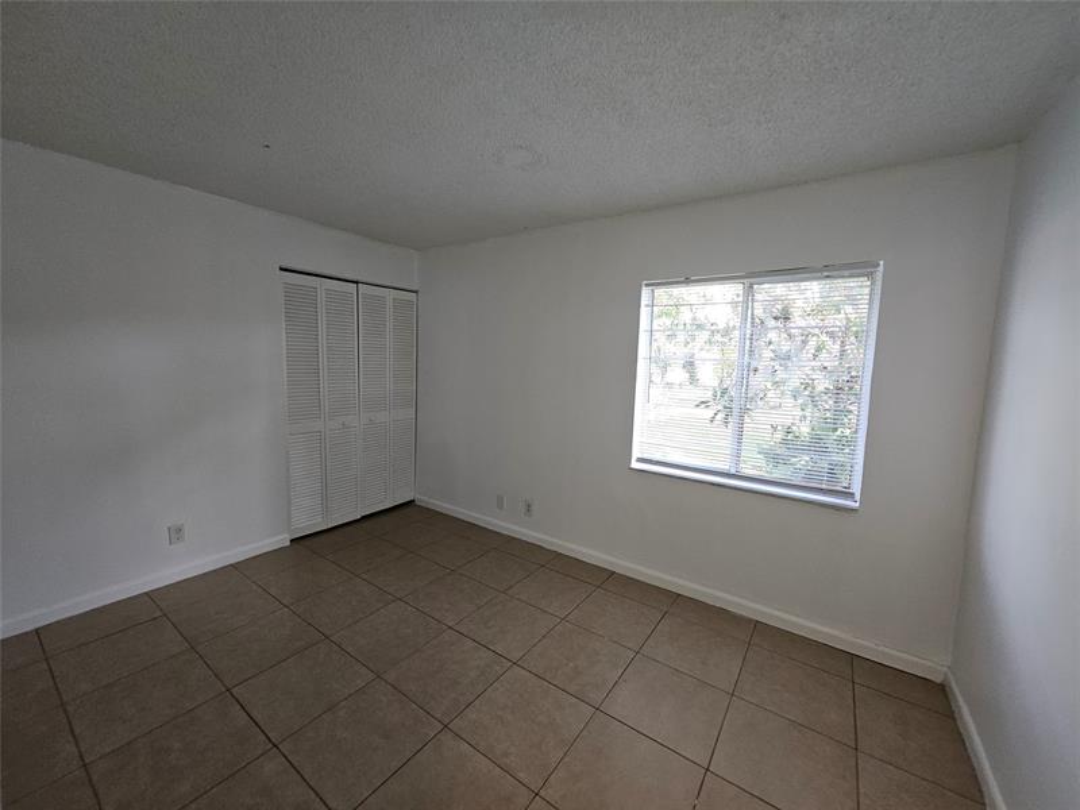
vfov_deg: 89.9
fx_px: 406
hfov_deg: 106.2
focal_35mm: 13
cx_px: 540
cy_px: 405
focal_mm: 1.74
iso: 80
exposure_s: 1/60
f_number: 2.2
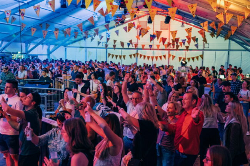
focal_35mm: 40
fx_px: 277
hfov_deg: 48.5
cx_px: 125
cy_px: 83
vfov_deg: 33.3
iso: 6400
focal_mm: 40
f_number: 2.8
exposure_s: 1/100
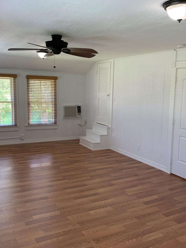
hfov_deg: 40.7
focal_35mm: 35
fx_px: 251
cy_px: 124
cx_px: 91
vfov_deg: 52.6
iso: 80
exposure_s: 1/121
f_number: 1.8
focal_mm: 4.25
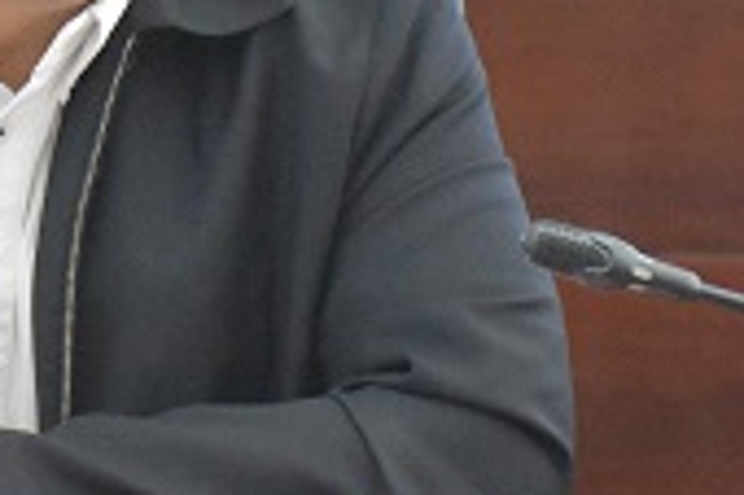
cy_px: 22
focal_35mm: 450
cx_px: 31
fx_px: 9286
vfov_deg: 3.0
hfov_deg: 4.6
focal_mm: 85
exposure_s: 1/250
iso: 10000
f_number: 5.3
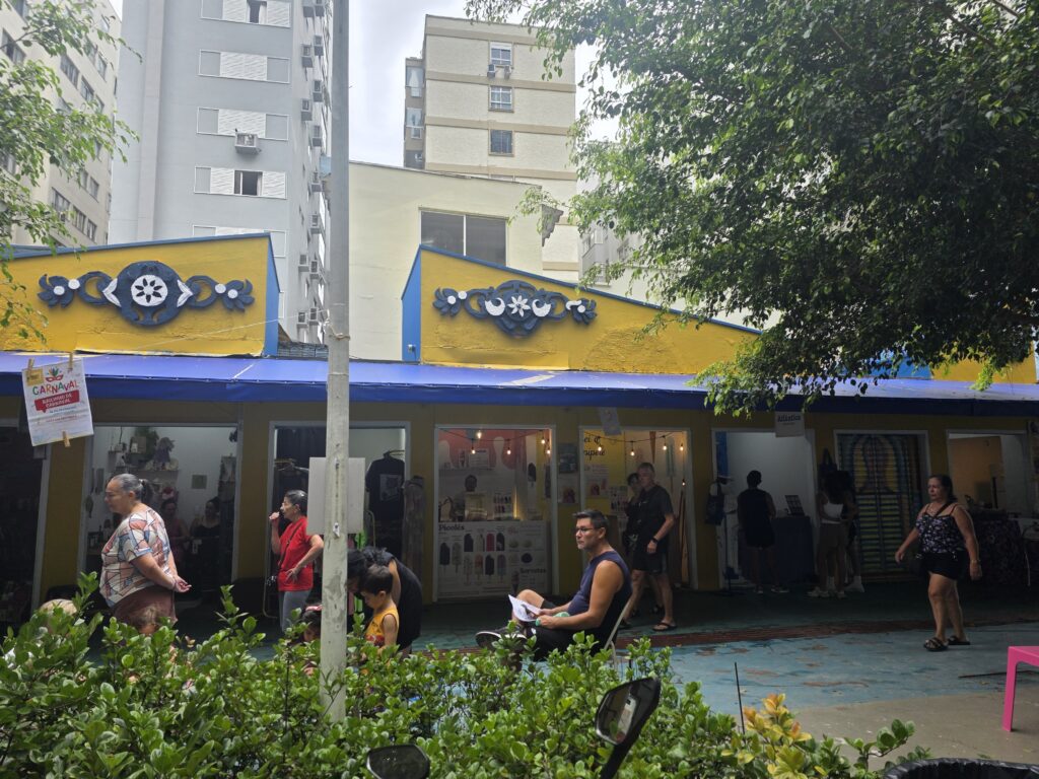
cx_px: 520
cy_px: 390
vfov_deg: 58.9
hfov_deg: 73.9
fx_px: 690
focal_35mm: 23
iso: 32
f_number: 1.7
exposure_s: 1/359
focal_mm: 6.3
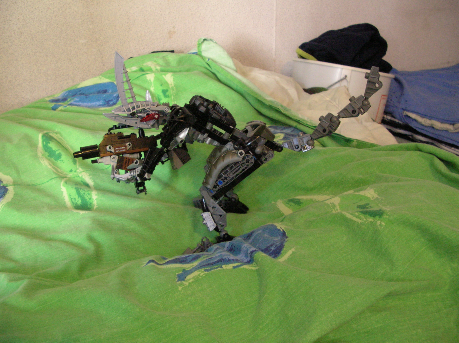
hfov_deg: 52.7
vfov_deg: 40.6
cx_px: 230
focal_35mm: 35
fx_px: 464
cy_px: 172
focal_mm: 5.8
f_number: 2.8
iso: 200
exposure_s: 1/9.4
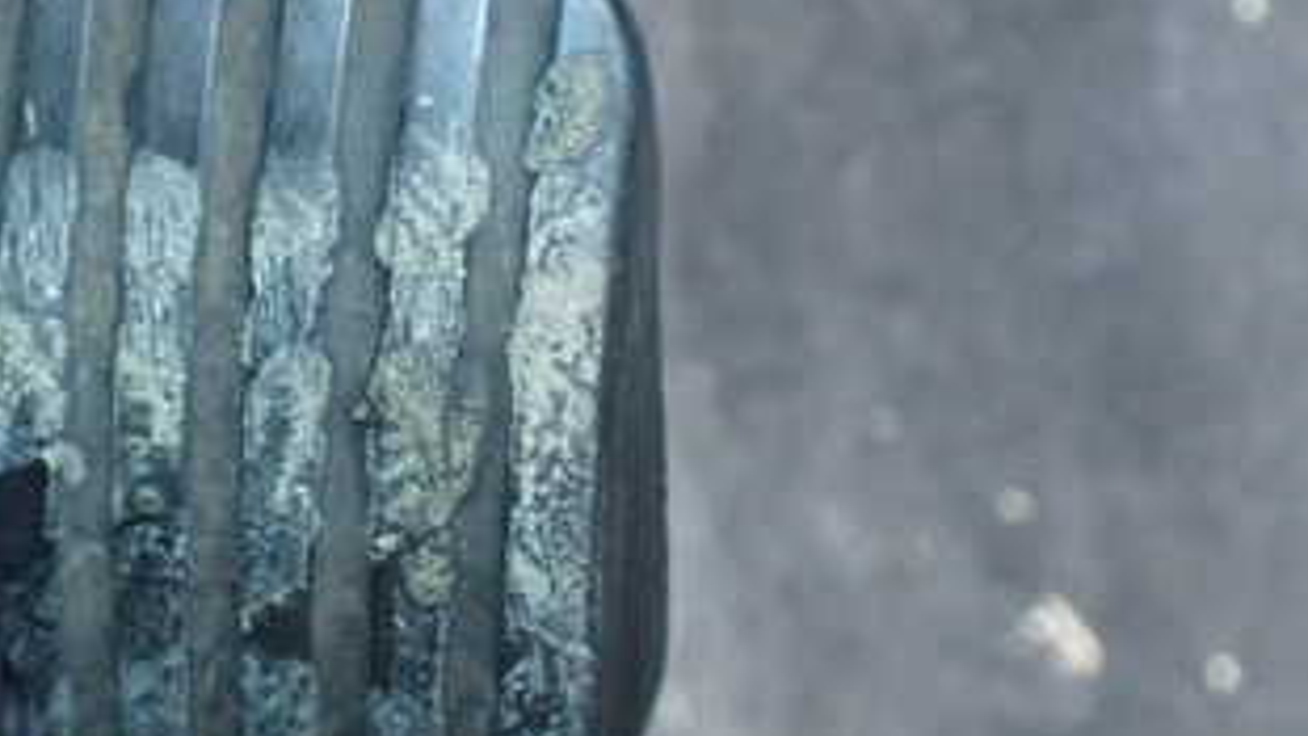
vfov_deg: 19.1
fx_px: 2185
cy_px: 294
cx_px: 248
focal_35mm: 63
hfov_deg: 32.4
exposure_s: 1/30
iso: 1000
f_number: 2.3
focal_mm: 5.4
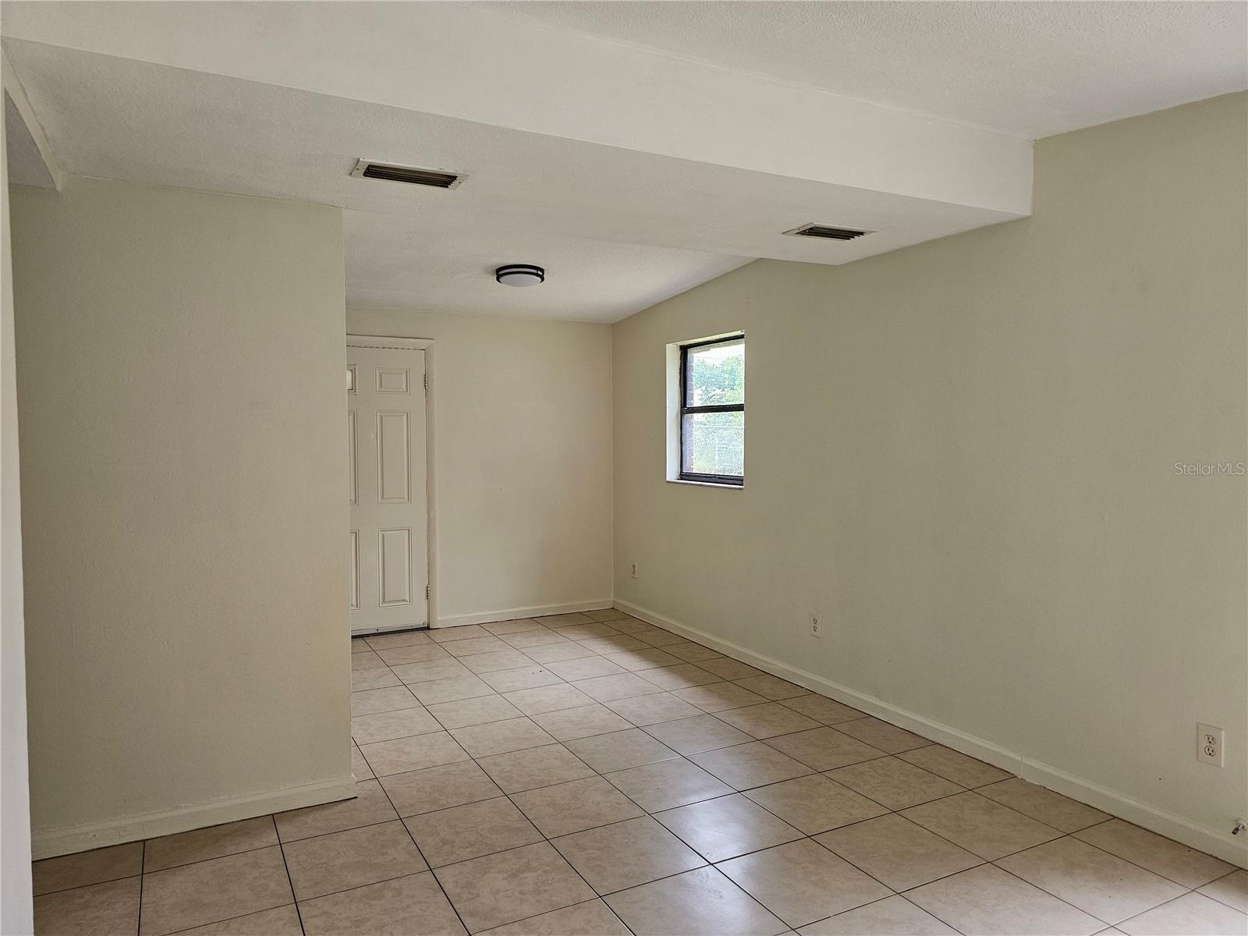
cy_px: 468
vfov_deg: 58.9
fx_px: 829
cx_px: 624
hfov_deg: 73.9
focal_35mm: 23
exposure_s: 1/170
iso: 320
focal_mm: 6.3
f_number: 1.7
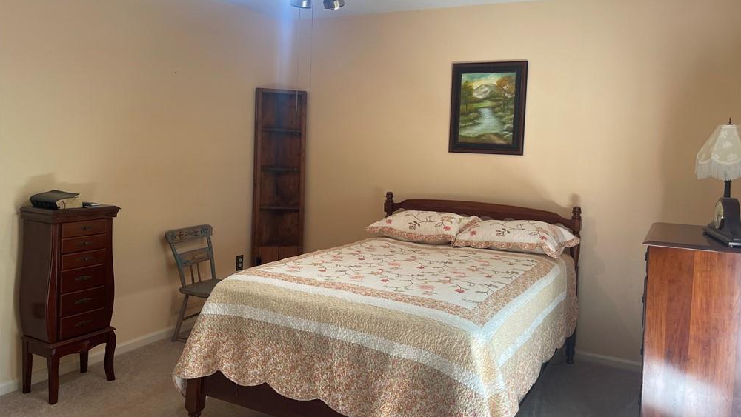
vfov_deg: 40.1
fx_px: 570
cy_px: 177
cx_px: 377
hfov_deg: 66.0
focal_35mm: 29
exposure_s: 1/60
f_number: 1.6
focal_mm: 5.1
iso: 80
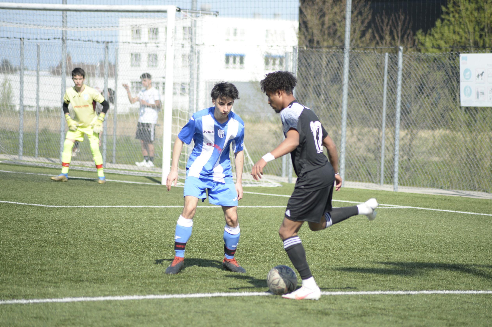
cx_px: 244
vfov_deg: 6.4
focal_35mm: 214
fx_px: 2921
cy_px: 163
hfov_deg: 9.6
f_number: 4.8
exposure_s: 1/640
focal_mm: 210
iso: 160
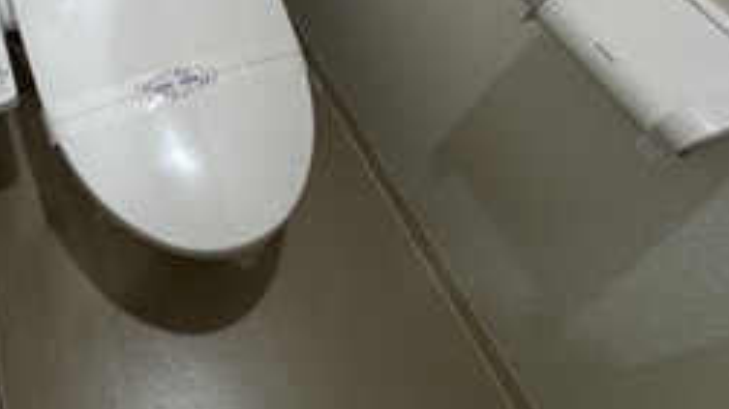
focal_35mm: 34
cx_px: 55
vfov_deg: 30.0
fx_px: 657
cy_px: -73
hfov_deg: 50.5
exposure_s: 1/120
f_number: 2.2
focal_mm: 2.22
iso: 200
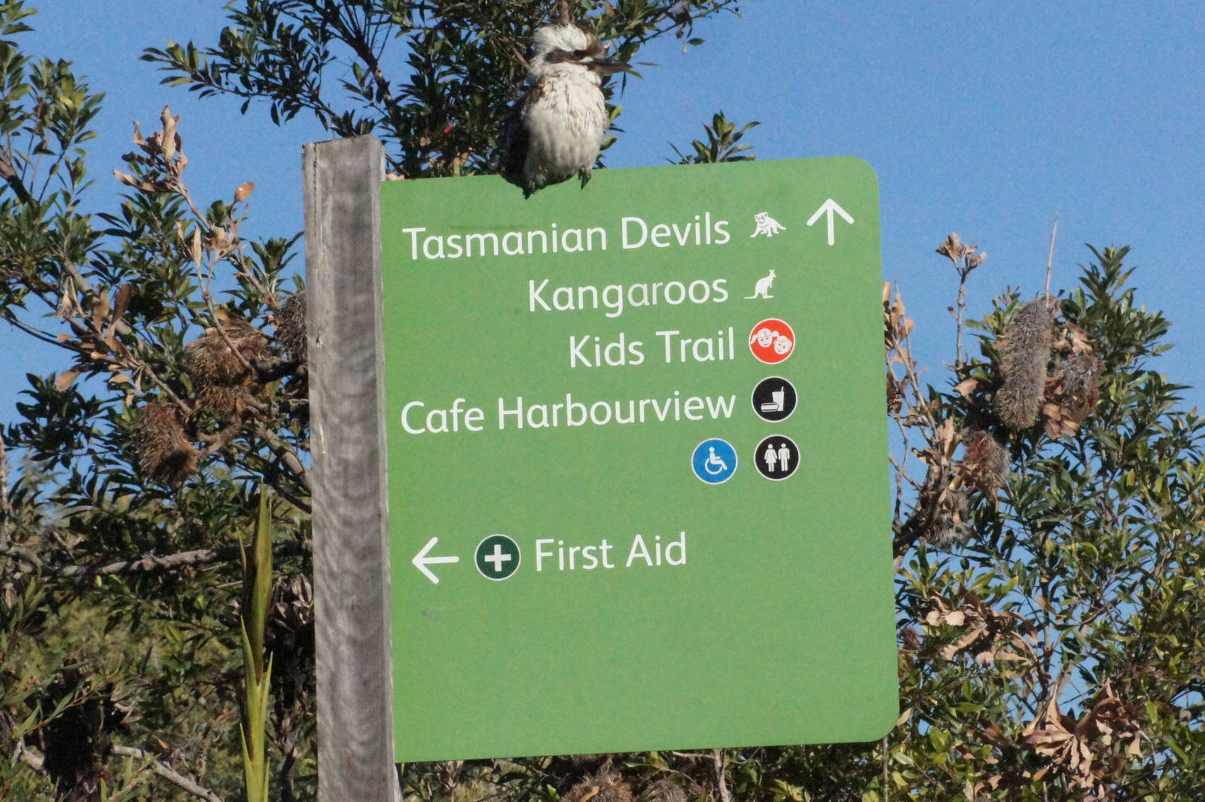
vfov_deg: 6.8
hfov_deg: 10.2
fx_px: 6774
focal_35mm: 202
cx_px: 602
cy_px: 401
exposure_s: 1/4000
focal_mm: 135
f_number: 18
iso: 6400
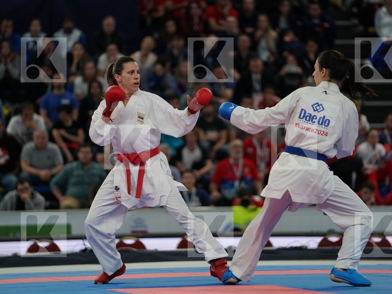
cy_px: 147
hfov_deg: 10.0
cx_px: 211
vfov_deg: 7.5
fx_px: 2242
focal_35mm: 198
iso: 1250
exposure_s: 1/1000
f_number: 2.8
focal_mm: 182
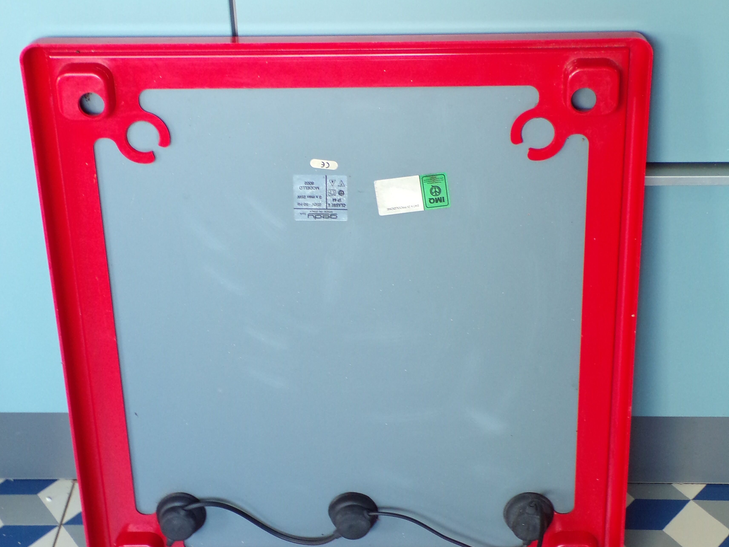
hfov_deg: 29.4
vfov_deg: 22.2
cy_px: 301
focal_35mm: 66
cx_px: 361
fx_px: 1390
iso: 200
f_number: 3.5
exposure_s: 1/18
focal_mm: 8.7
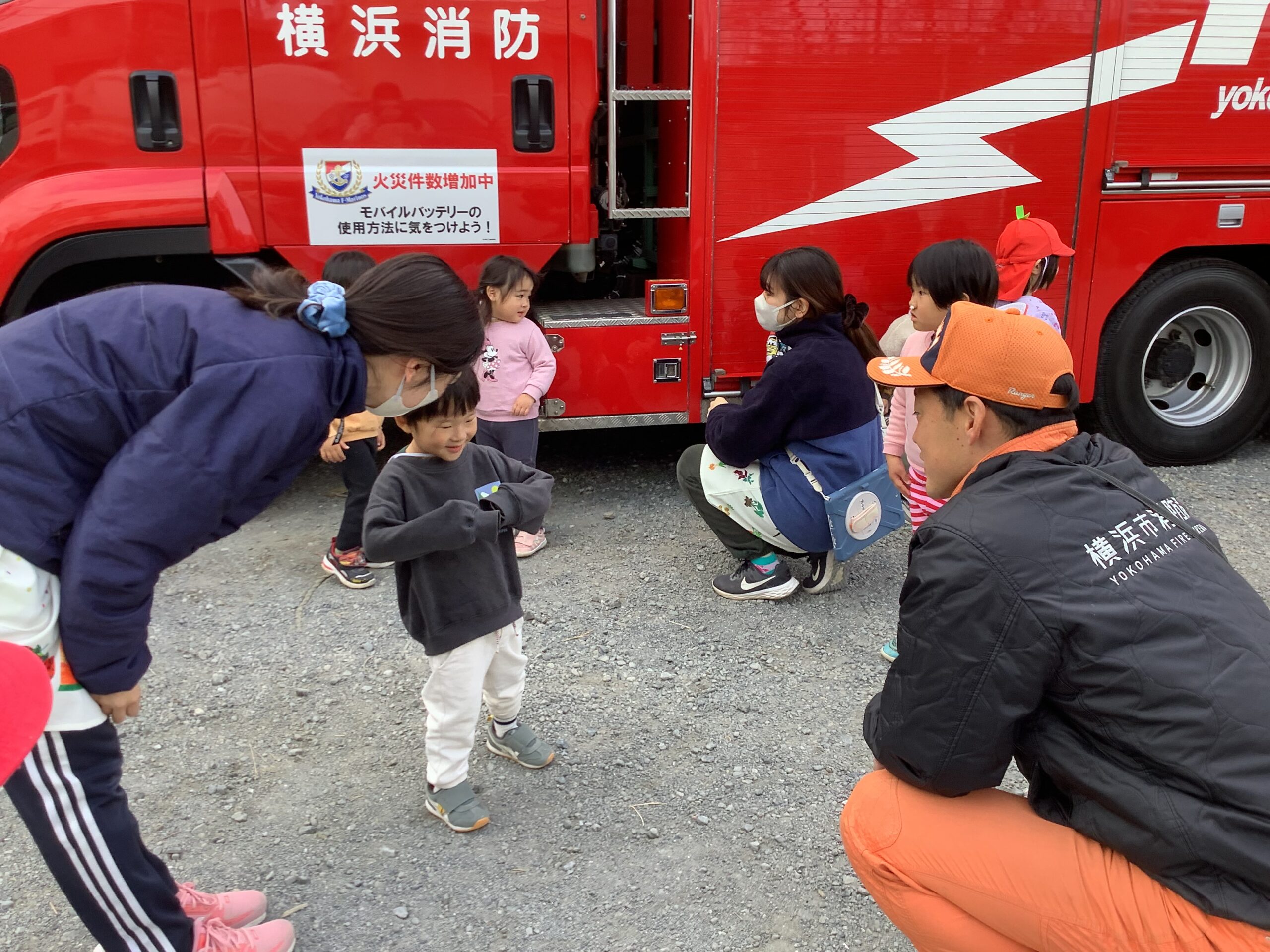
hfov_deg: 58.4
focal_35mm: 31
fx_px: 1137
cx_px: 635
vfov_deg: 45.4
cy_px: 476
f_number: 2.4
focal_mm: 3.3
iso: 25
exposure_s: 1/142
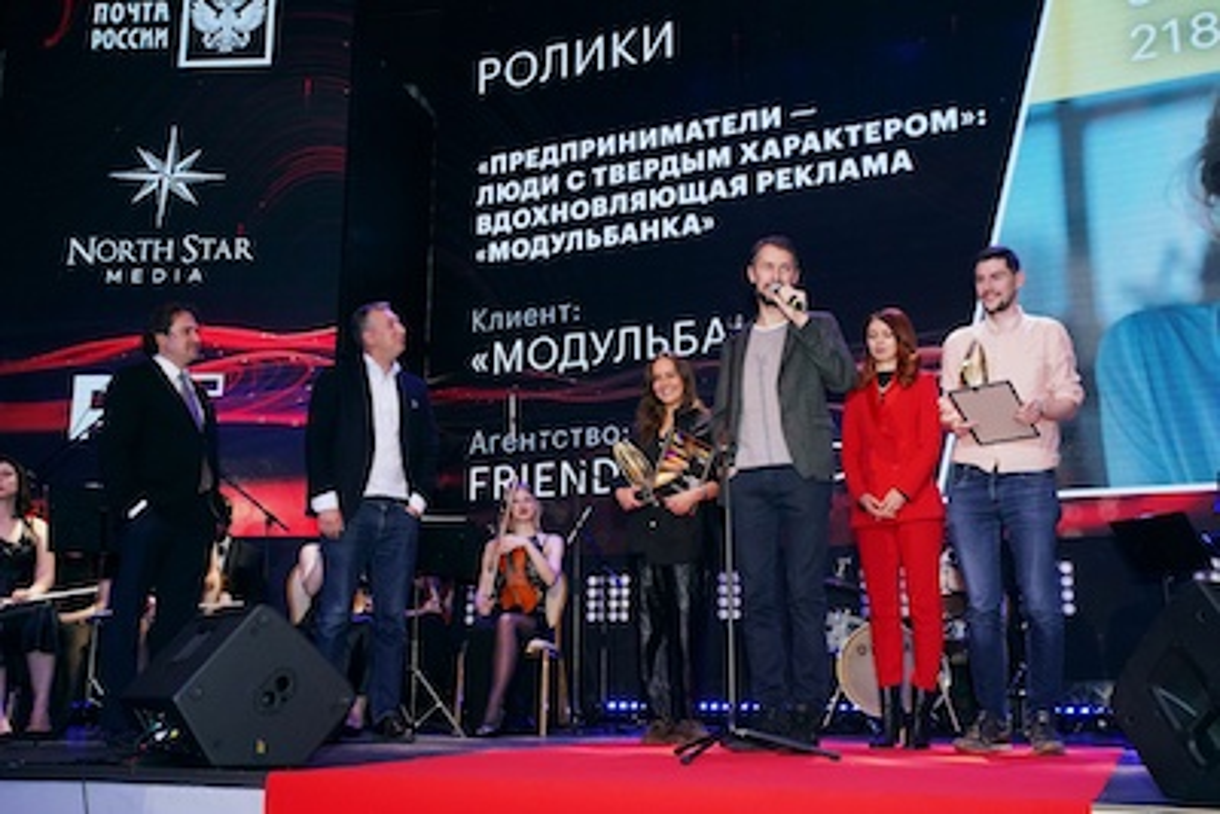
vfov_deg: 35.1
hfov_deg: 50.7
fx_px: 1288
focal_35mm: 38
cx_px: 610
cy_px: 407
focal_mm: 38
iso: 4000
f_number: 6.3
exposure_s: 1/160
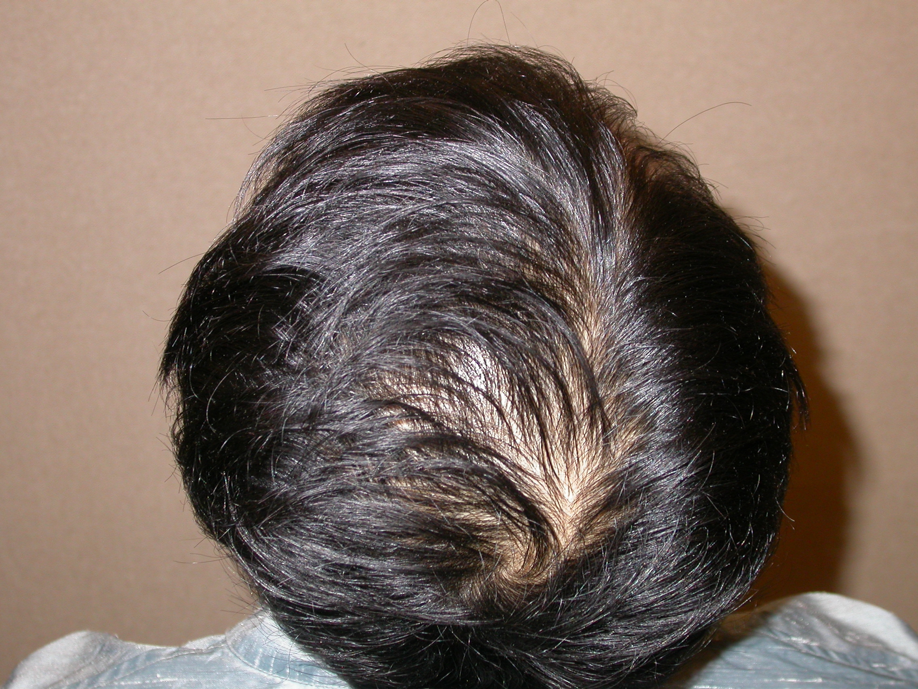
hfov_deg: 29.0
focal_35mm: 67
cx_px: 459
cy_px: 344
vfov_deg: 21.9
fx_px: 1777
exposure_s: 1/60.3
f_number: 3.2
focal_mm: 14
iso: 100
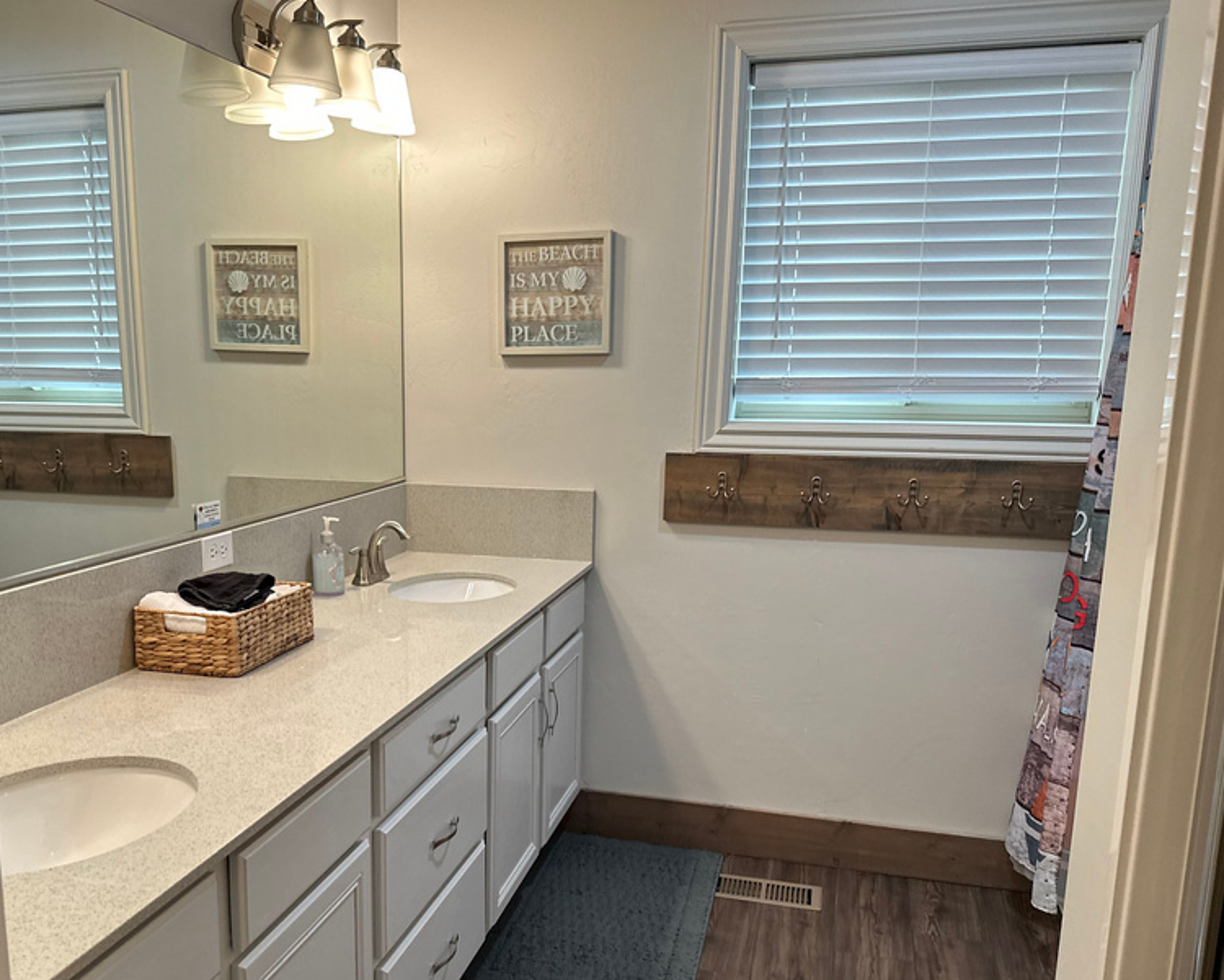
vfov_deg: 45.5
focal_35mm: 32
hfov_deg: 55.3
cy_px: 590
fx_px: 1159
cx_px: 501
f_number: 1.78
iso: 200
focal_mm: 6.86
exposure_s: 1/120
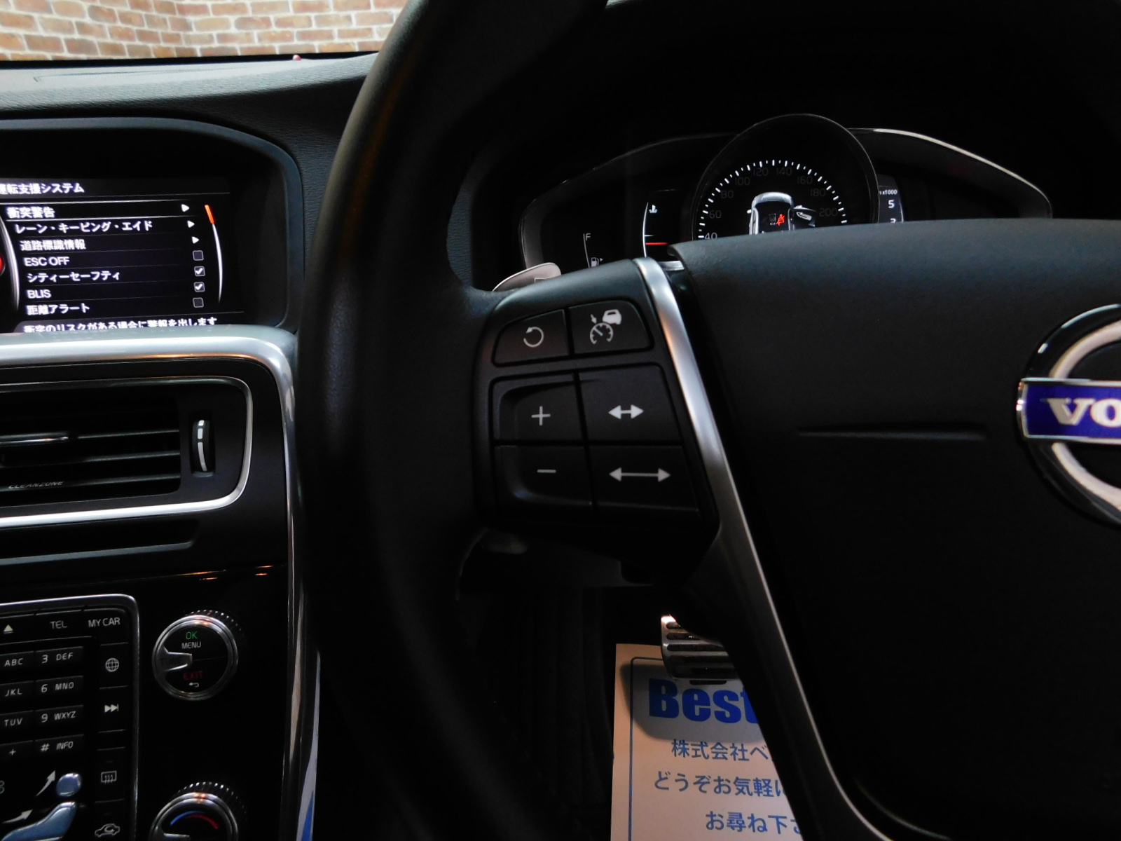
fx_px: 745
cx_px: 560
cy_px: 420
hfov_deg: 73.9
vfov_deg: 58.9
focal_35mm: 23
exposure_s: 1/30
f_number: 3
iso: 400
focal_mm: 4
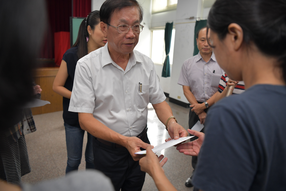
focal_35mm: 24
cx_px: 143
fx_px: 191
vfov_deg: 53.1
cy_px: 96
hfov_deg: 73.7
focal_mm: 24
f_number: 3.2
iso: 1600
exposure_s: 1/800
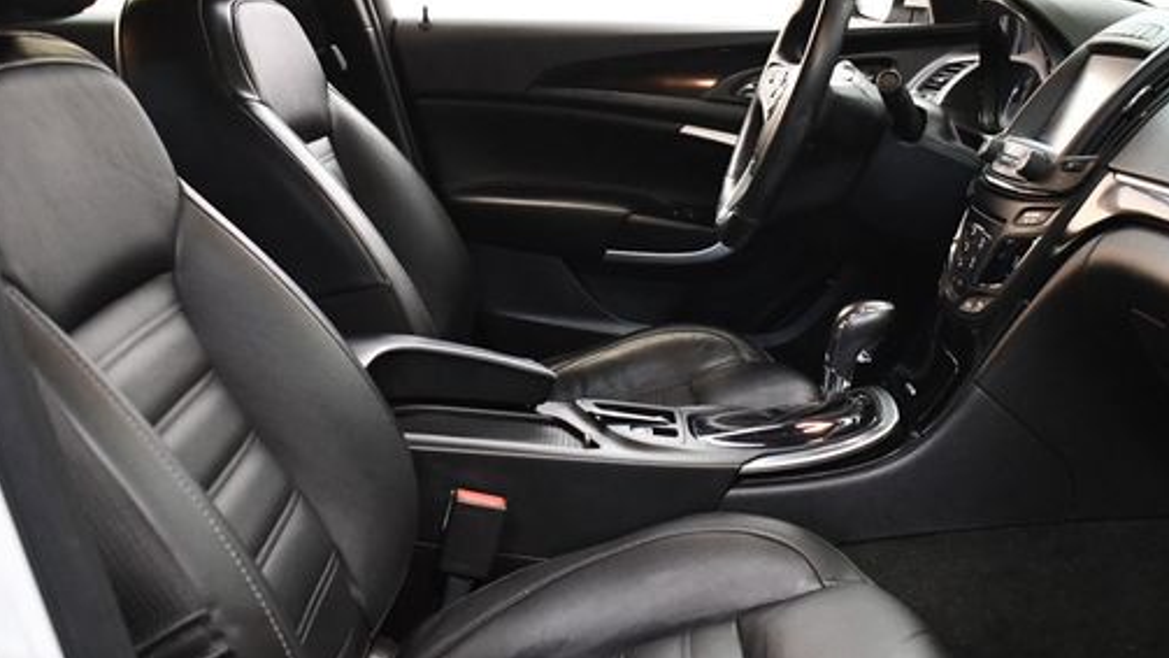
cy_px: 363
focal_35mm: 48
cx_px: 618
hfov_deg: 42.9
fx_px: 1488
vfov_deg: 24.9
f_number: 3.5
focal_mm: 18
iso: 2800
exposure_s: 1/125
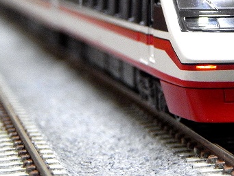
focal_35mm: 195
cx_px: 157
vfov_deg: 7.6
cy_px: 18
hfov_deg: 10.1
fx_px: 1319
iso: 640
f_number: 5.2
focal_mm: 17
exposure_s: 1/15
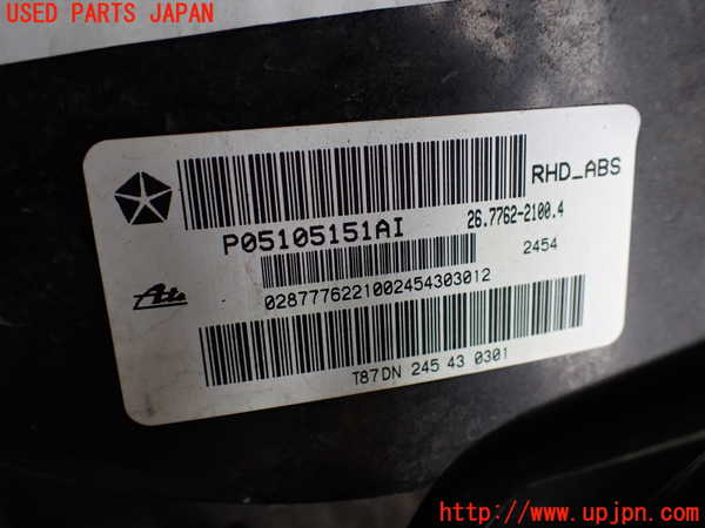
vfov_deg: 46.8
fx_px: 611
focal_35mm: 30
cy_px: 264
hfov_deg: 60.0
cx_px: 352
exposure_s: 1/125
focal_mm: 5.4
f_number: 2.3
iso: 200
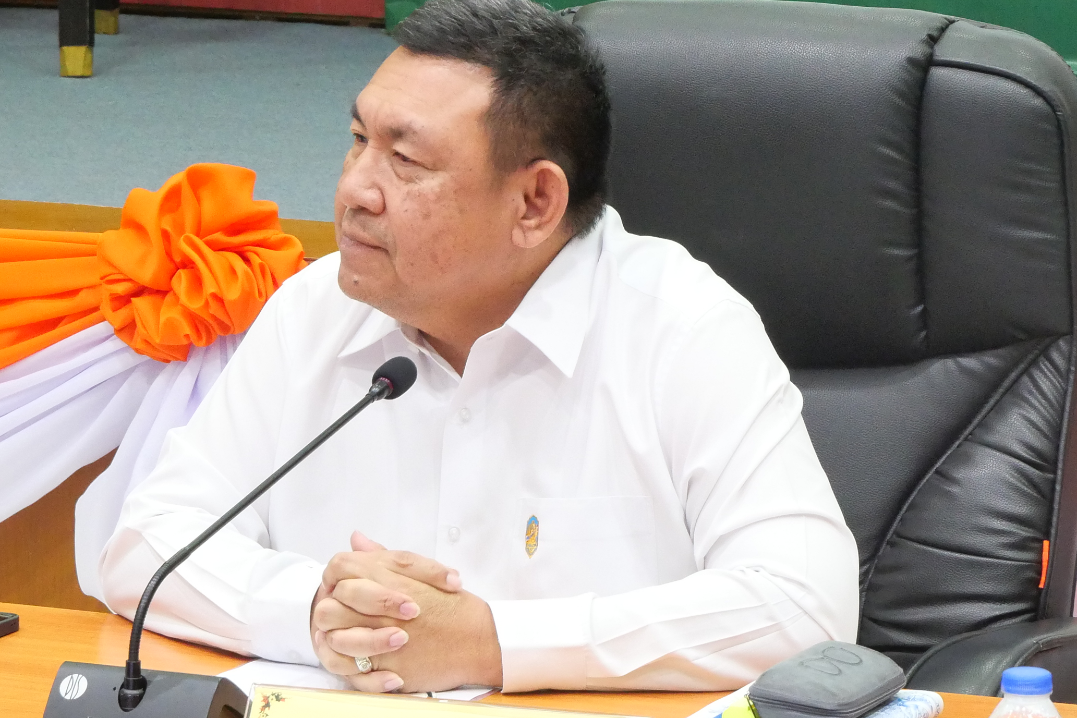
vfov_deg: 6.2
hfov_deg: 9.2
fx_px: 6671
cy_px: 266
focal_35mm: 223
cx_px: 427
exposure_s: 1/25
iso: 3200
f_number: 8
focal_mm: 60
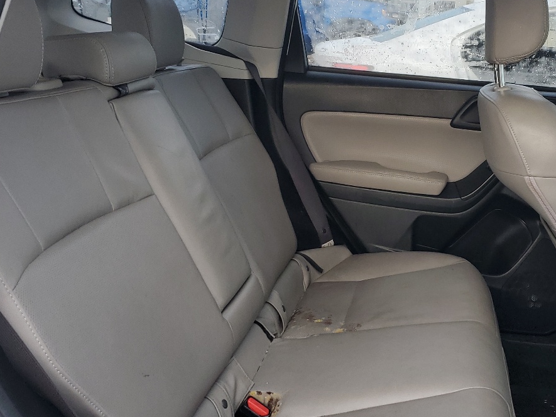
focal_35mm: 47
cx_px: 408
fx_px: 755
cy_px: 197
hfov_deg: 39.5
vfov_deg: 30.9
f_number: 1.5
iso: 50
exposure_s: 1/208
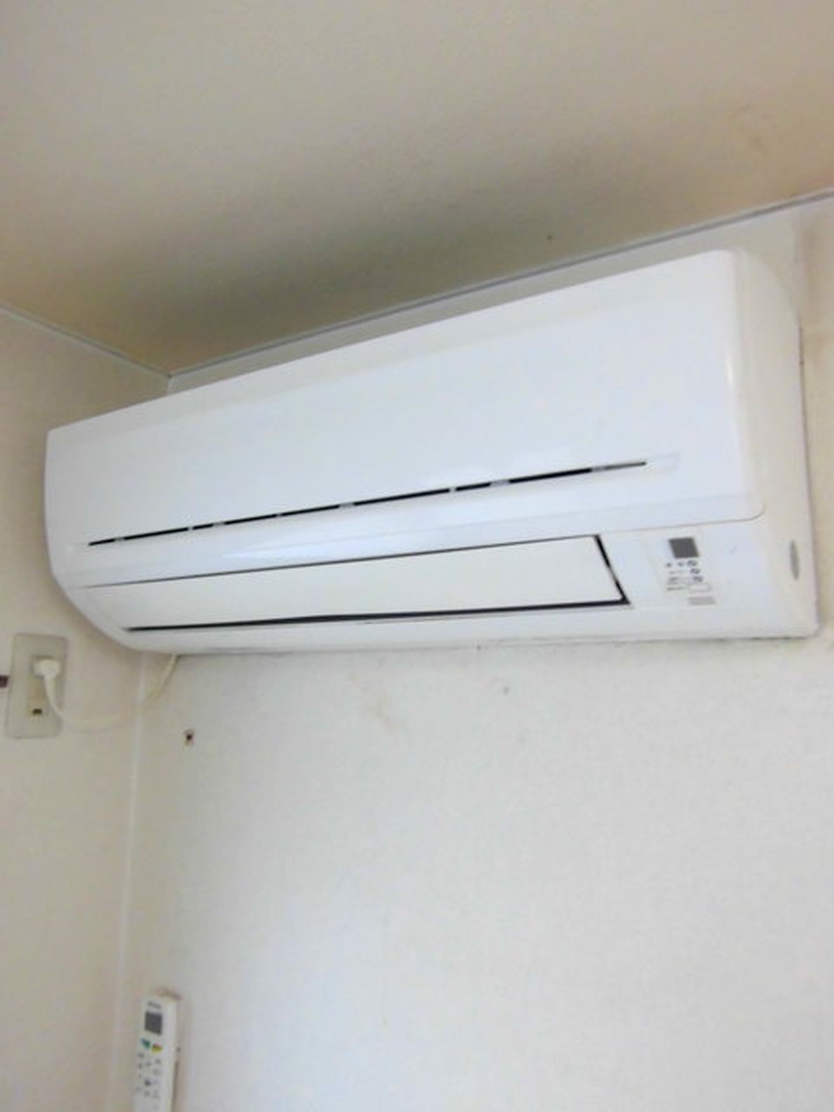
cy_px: 556
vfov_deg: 67.3
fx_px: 835
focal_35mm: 26
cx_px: 417
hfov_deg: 53.1
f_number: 2.8
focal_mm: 4.7
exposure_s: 1/60
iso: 200
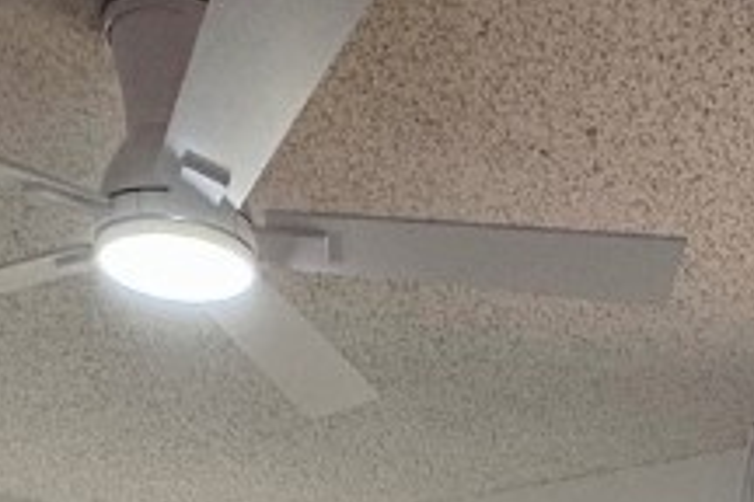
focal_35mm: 69
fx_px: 1445
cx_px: 475
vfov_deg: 12.9
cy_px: 1325
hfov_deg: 29.1
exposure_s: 1/120
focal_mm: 2.22
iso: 125
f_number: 2.2
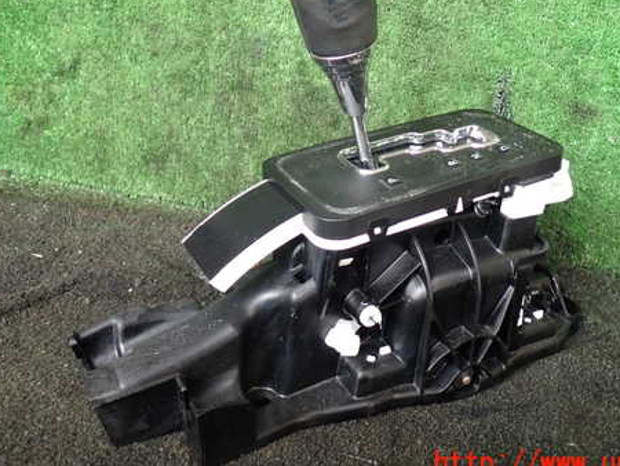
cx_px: 332
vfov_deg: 35.8
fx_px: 717
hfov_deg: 46.7
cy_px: 171
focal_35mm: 40
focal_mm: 5.4
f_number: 2.3
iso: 200
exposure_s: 1/60
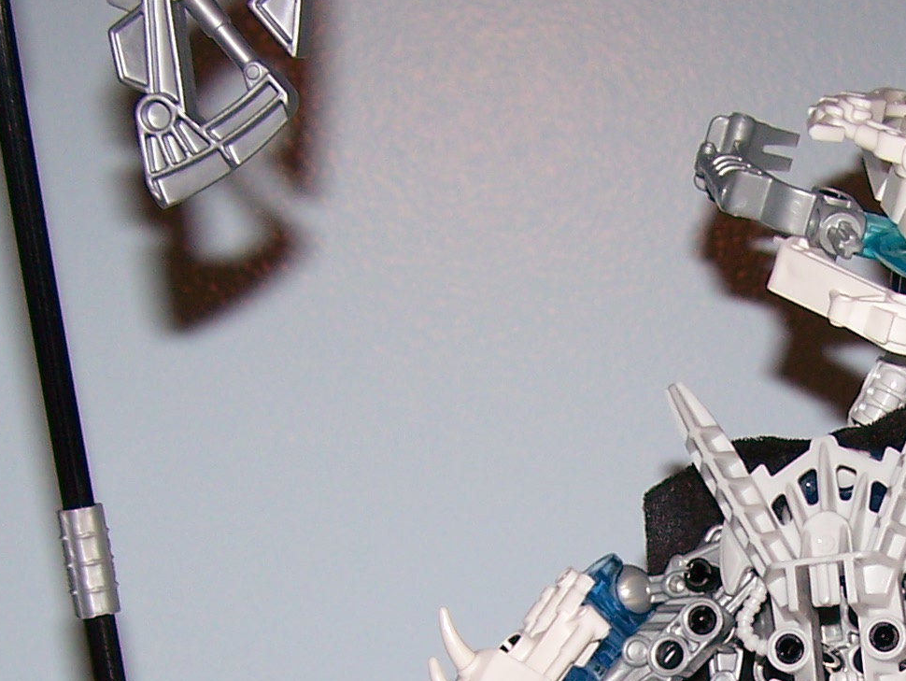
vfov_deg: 13.2
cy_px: 678
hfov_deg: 17.5
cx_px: 815
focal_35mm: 111
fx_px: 2907
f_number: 2.8
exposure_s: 1/60
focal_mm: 6.3
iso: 80
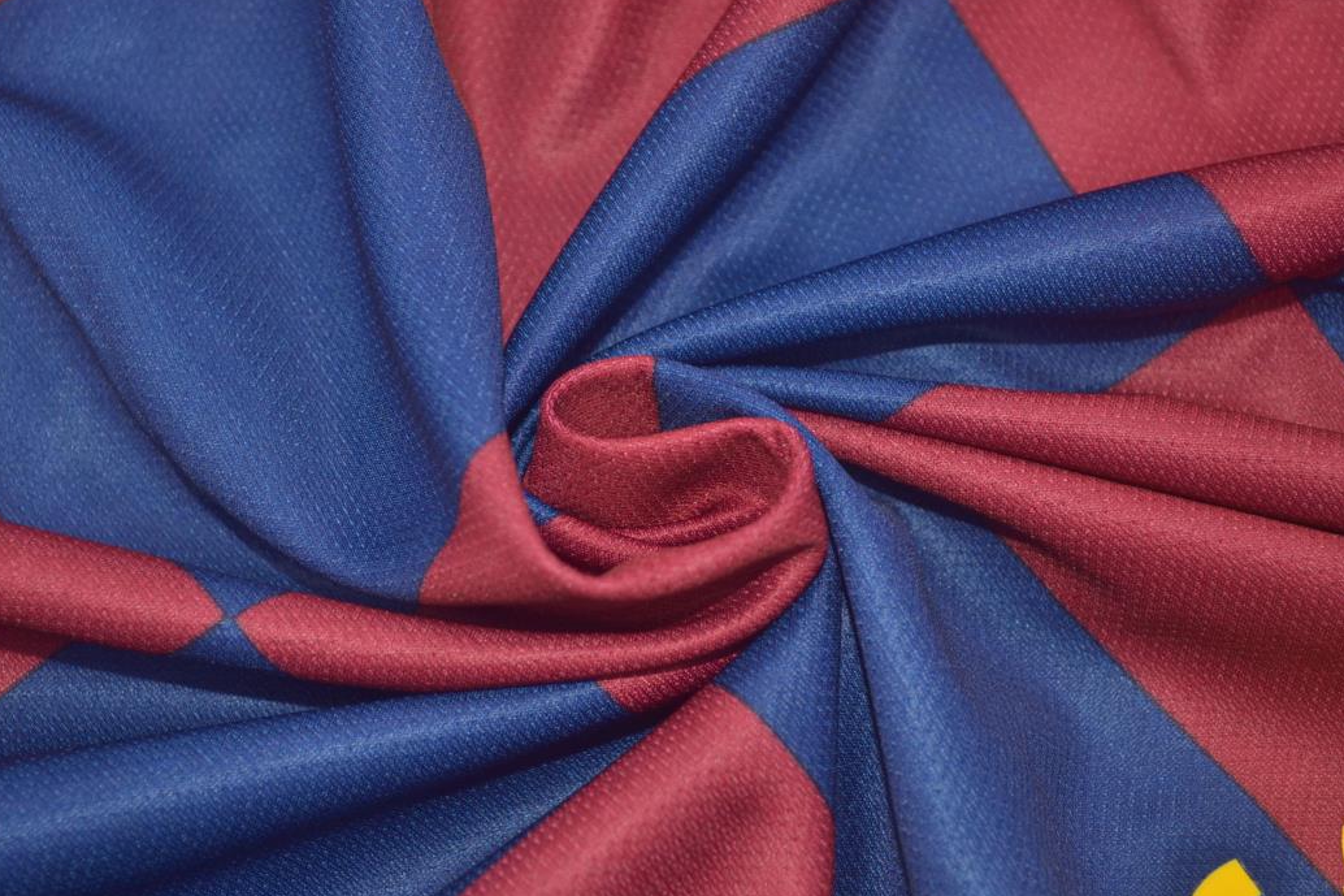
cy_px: 453
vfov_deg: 19.3
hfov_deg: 28.6
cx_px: 647
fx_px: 2632
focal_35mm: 71
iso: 200
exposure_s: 1/60
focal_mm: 45
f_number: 5.3
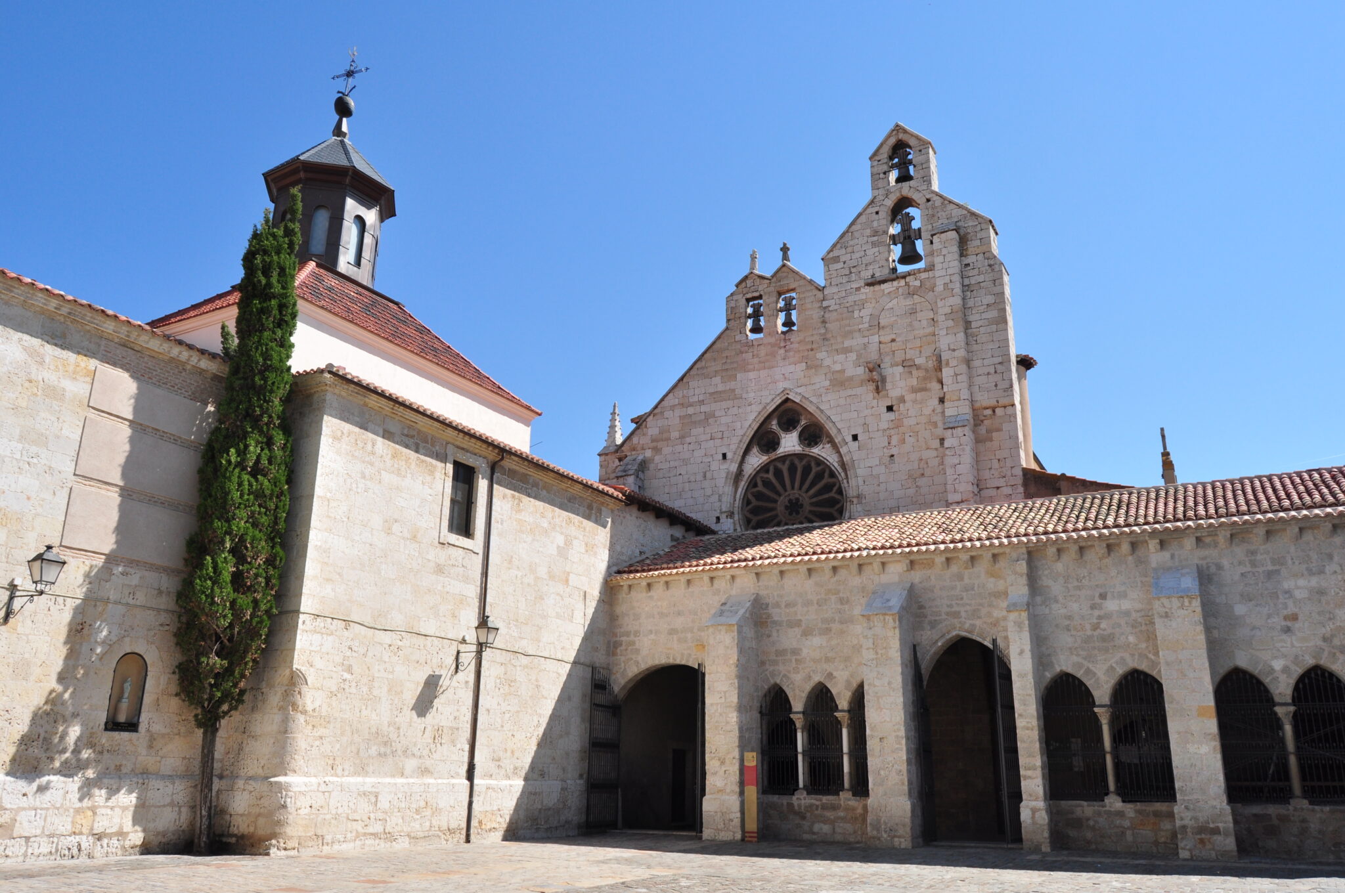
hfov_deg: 67.4
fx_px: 1007
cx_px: 672
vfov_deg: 47.8
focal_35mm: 27
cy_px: 446
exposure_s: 1/500
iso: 250
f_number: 11
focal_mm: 18
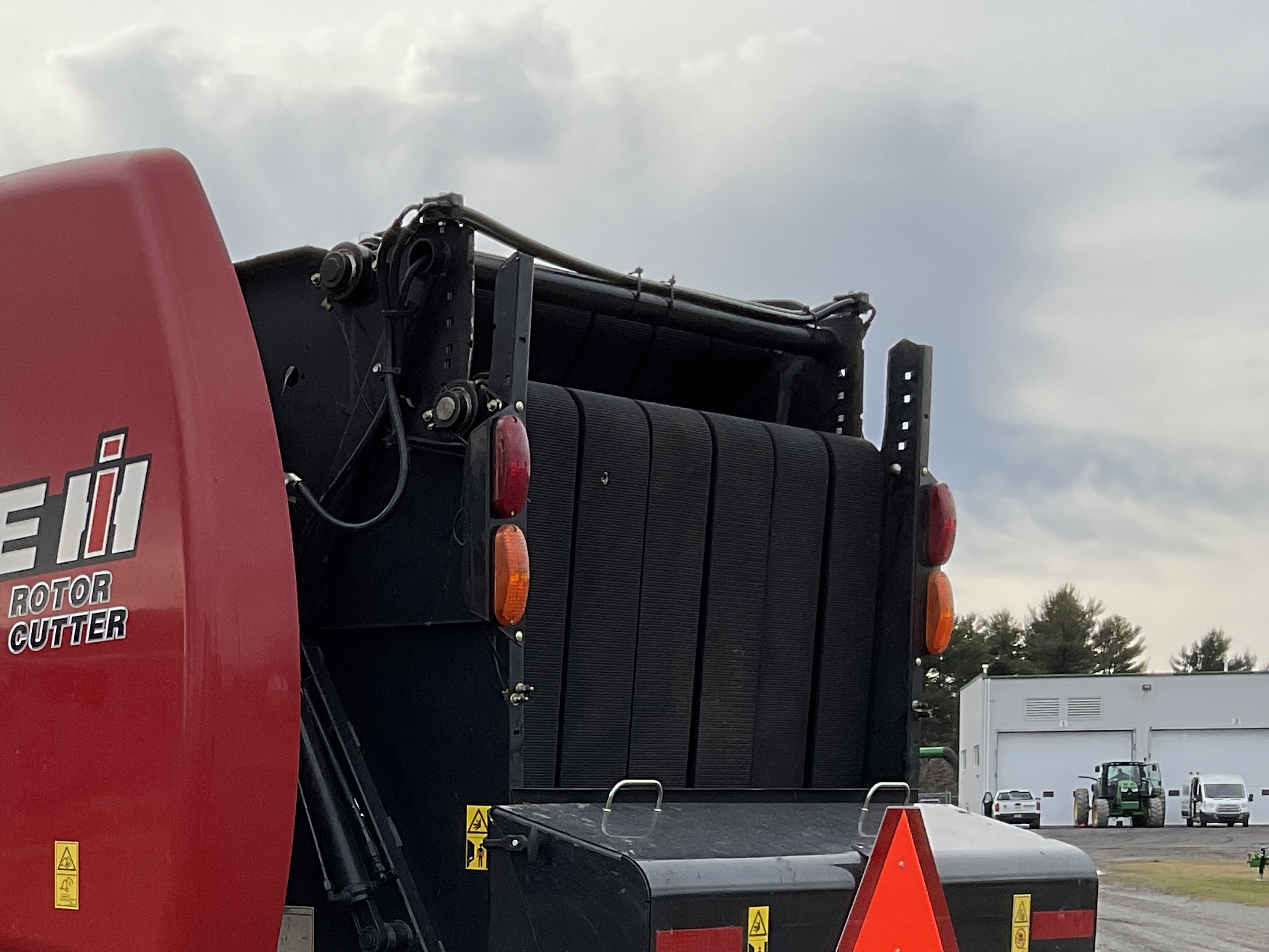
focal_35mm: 67
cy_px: 943
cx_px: 147
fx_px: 2456
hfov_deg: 28.0
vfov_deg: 21.2
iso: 16
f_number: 1.8
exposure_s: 1/855
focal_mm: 3
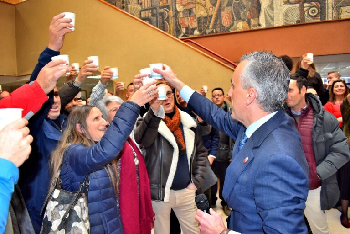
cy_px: 117
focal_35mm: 27
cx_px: 175
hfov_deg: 67.4
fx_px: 262
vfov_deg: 47.9
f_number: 4.5
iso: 800
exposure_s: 1/80
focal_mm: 18
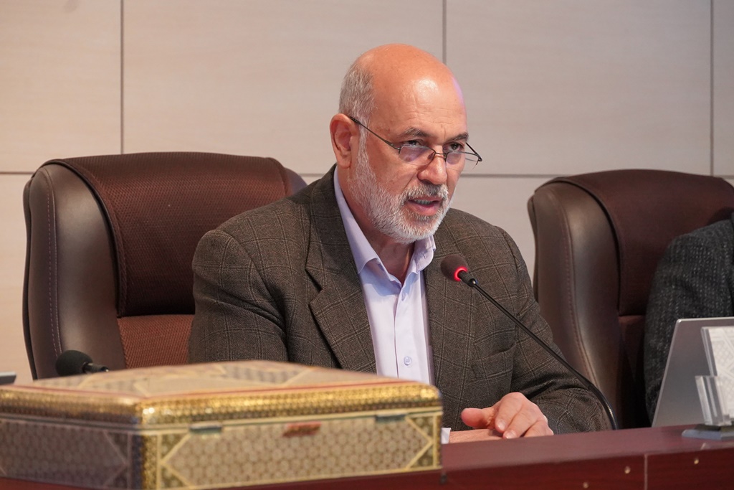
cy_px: 245
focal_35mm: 130
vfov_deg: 10.6
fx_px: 2651
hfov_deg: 15.8
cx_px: 367
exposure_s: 1/160
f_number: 5.6
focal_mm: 87
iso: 6400
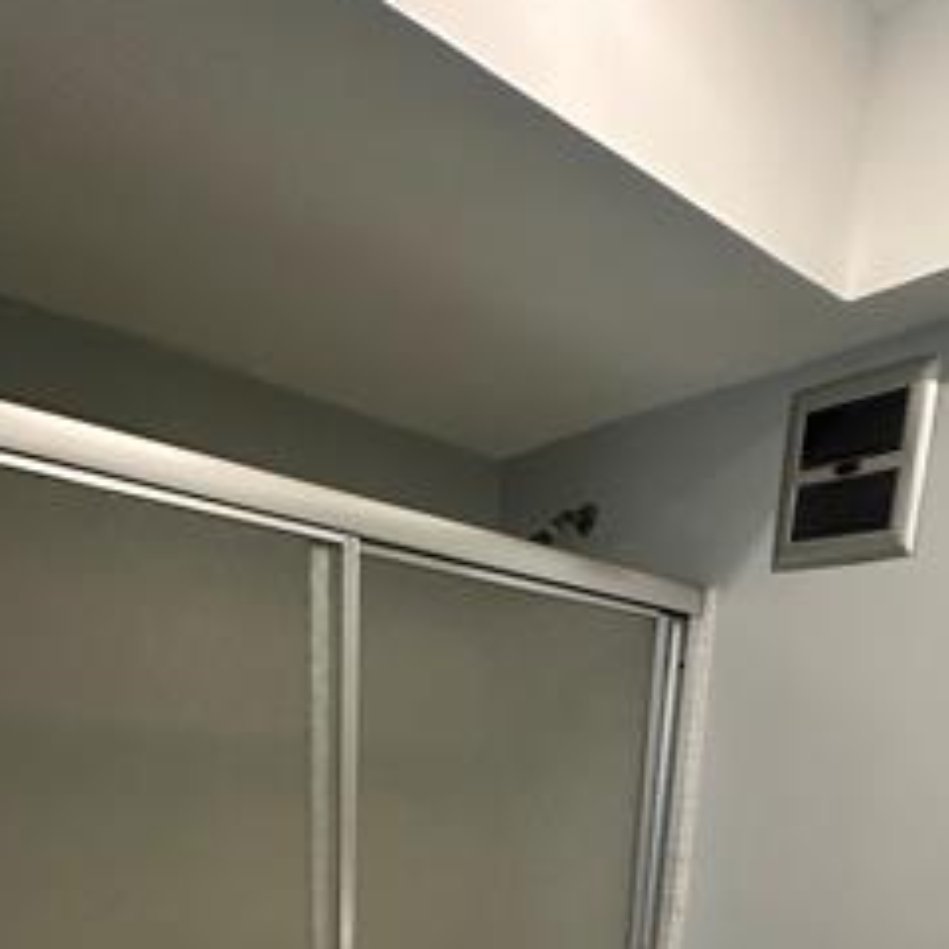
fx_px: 962
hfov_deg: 52.0
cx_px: 593
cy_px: 1032
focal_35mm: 31
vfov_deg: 42.1
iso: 250
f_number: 2.2
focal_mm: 2.22
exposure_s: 1/120
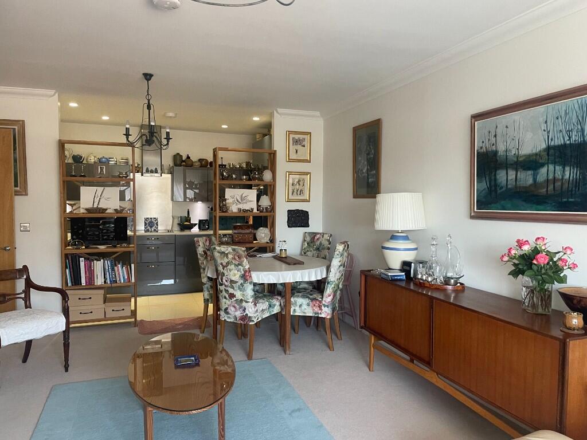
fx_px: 441
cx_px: 294
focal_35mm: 26
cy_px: 220
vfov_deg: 53.1
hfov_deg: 67.3
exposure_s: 1/60
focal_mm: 4.2
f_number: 1.6
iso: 160
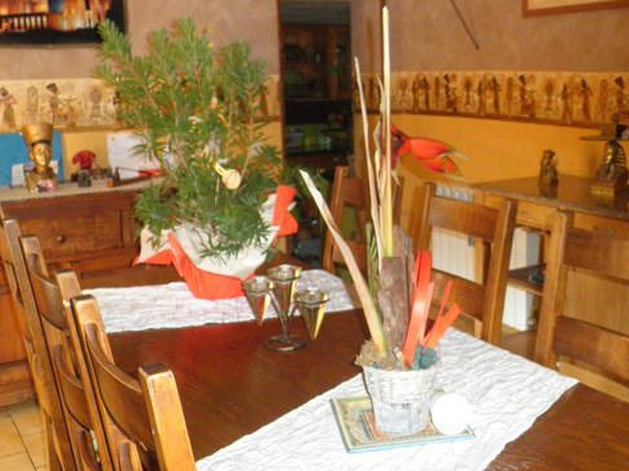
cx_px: 427
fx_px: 763
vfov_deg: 33.7
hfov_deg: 44.1
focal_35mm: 42
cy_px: 125
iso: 250
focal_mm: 4.7
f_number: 2.8
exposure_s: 1/30
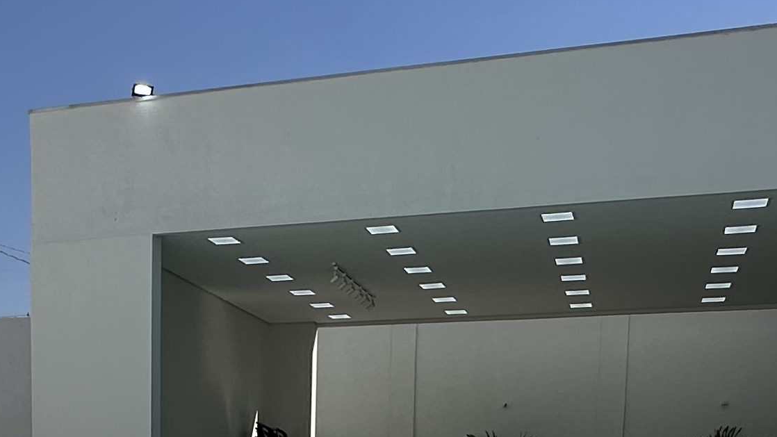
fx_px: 1133
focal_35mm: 55
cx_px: 224
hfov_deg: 37.2
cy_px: 623
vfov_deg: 19.5
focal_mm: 2.22
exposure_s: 1/4132
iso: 50
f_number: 2.2
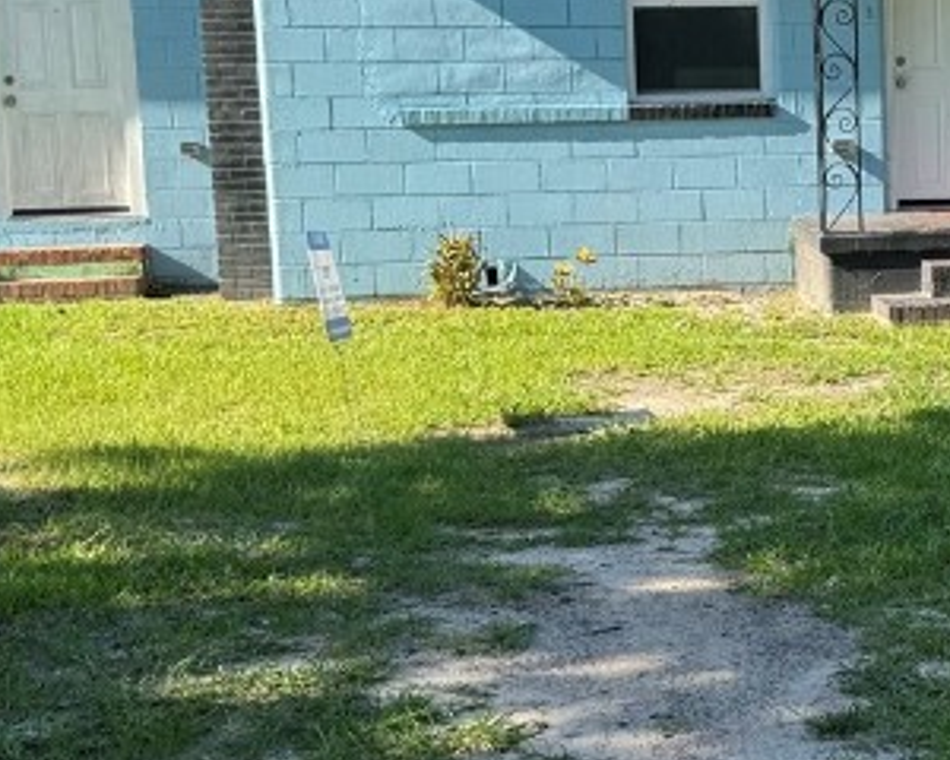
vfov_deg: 19.2
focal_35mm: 80
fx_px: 2249
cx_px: 940
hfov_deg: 22.9
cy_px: 393
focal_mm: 6.76
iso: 80
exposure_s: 1/1193
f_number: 1.78
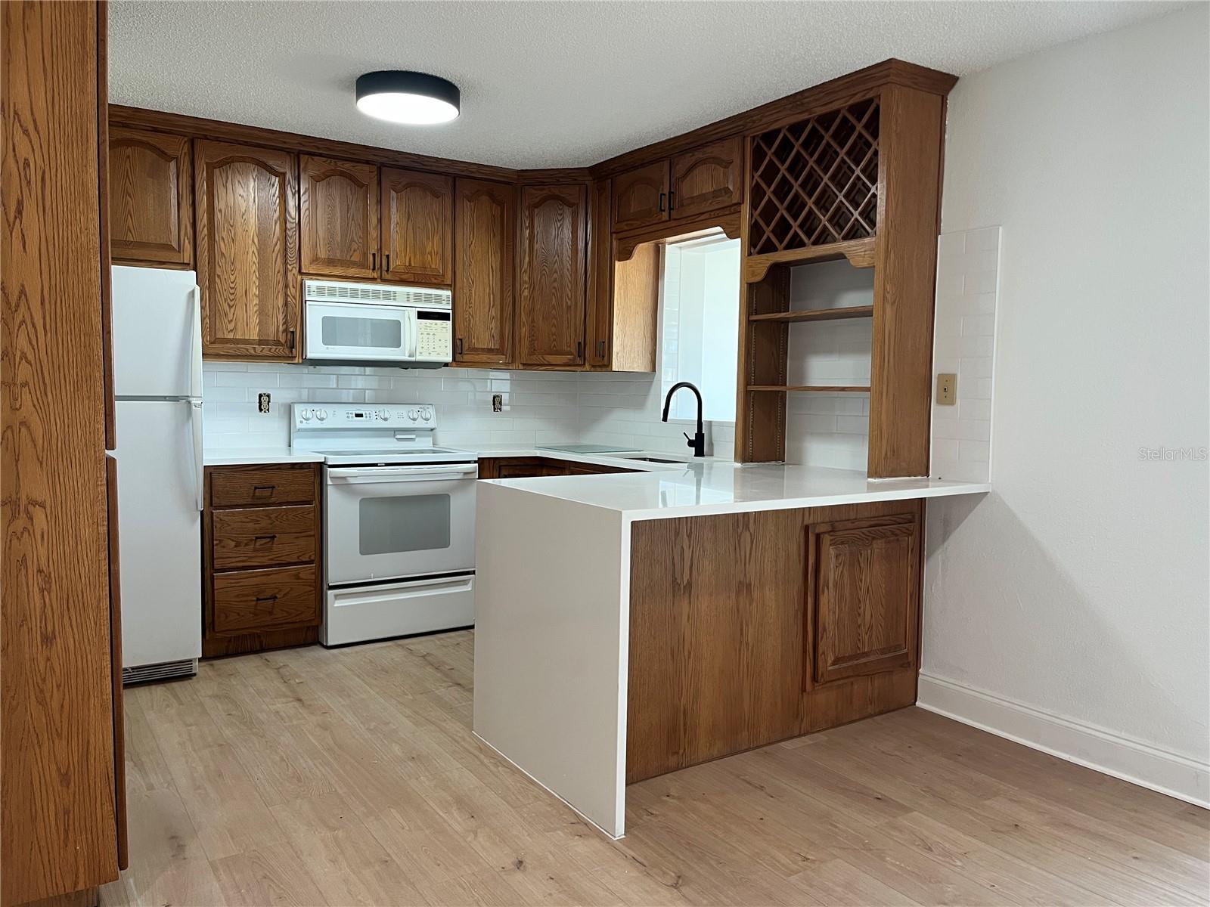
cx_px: 605
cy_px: 454
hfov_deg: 67.3
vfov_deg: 53.1
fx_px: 909
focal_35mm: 26
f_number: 1.6
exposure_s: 1/60
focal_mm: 5.1
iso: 100
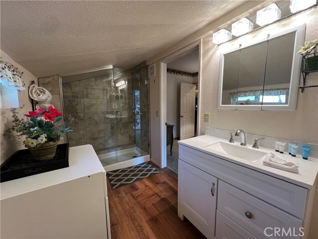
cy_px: 120
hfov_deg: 106.2
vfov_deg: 89.9
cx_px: 159
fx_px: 119
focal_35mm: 13
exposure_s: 1/60
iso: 160
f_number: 1.8
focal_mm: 1.57
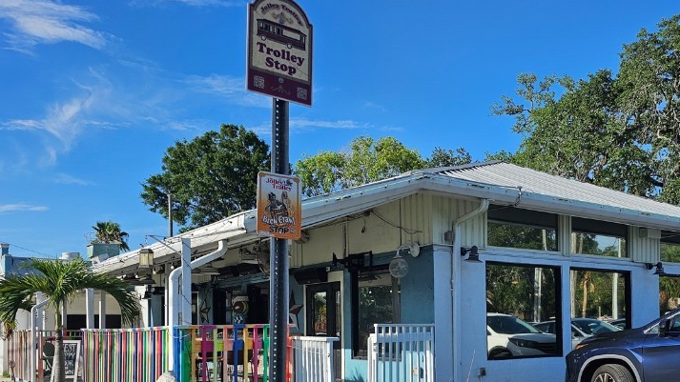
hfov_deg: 54.3
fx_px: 649
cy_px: 319
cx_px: 447
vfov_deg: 31.7
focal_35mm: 36
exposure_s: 1/1307
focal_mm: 6.3
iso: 16
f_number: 1.7
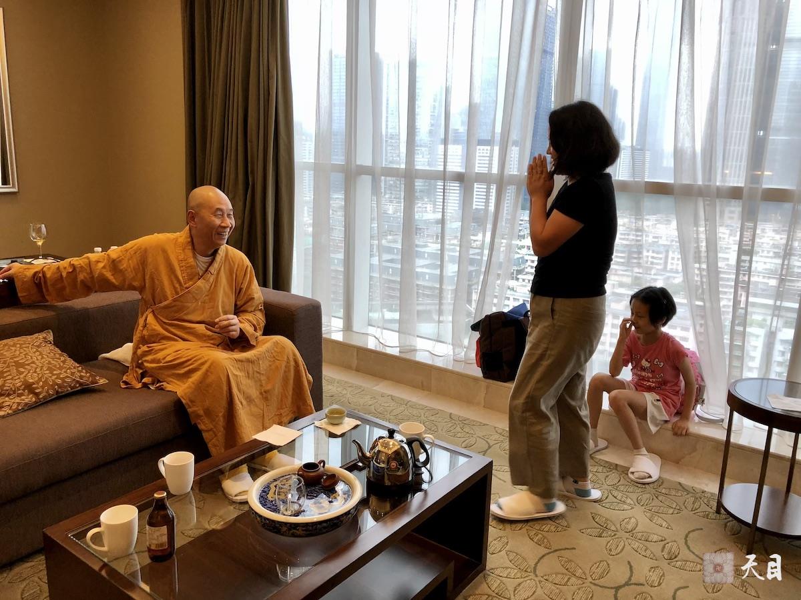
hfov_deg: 63.4
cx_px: 400
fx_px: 648
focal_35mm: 28
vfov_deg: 49.7
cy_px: 300
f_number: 1.8
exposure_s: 1/50
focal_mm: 3.99
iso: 32
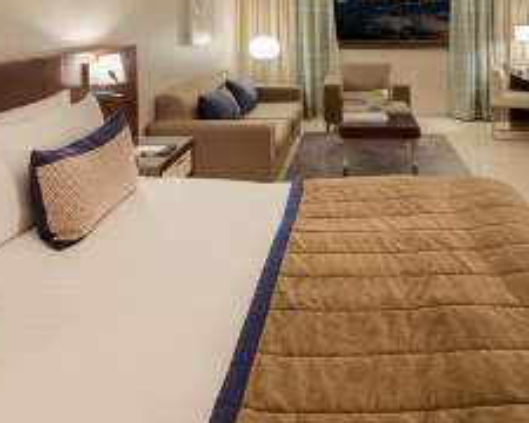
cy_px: 88
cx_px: 418
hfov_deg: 57.8
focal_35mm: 28
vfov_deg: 48.8
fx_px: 438
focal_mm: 14
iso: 200
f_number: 11
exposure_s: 2.5
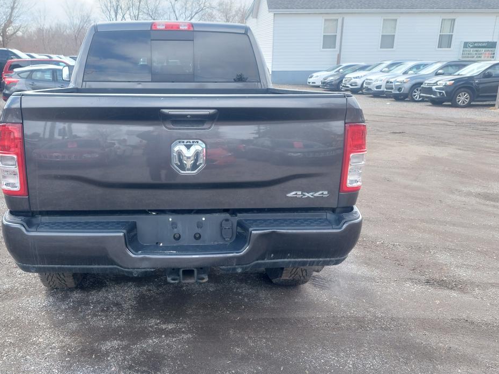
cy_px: 199
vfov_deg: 42.9
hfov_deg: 54.8
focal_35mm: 33
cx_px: 193
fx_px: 476
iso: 40
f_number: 1.8
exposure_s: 1/328
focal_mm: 5.23
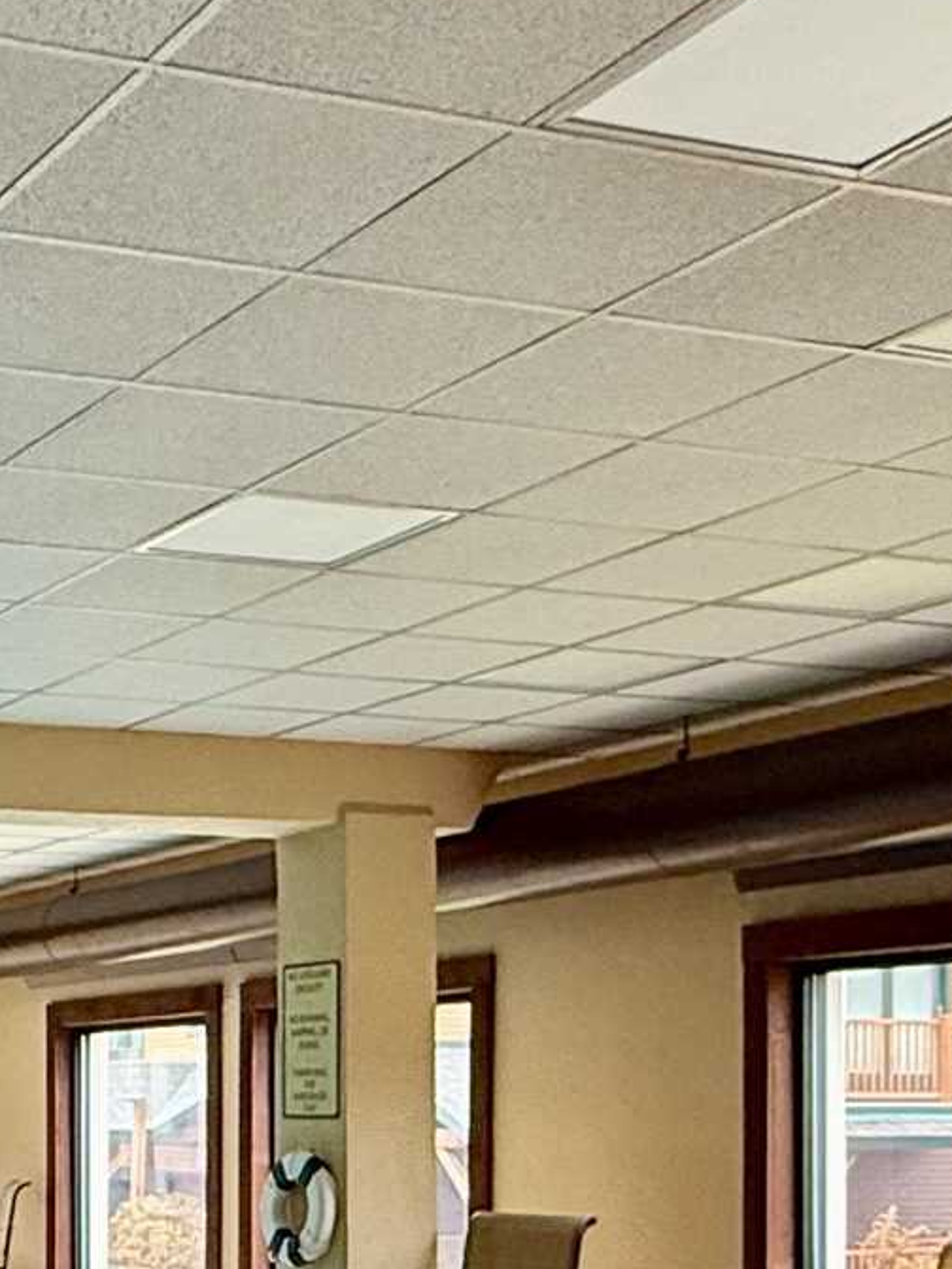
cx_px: -198
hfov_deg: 21.3
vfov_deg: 29.3
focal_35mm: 64
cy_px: 1093
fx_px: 2347
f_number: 2.2
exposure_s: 1/99
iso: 160
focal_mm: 2.22
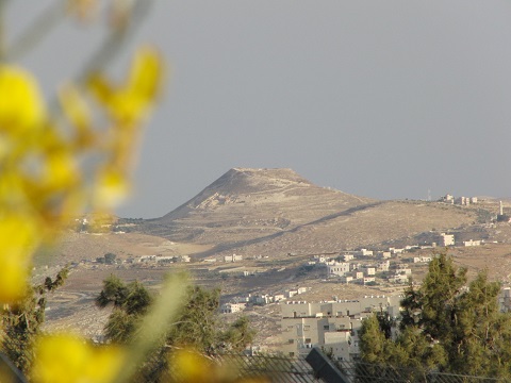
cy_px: 192
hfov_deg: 5.4
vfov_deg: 4.1
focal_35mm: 366
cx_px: 256
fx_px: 5403
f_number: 7.5
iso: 200
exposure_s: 1/400
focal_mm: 64.7
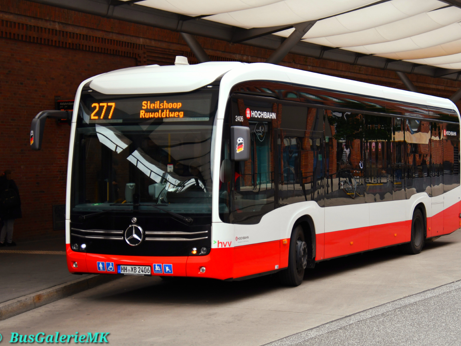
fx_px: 999
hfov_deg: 26.0
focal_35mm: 75
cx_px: 244
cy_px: 173
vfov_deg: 19.6
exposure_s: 1/1000
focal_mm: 46
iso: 450
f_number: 4
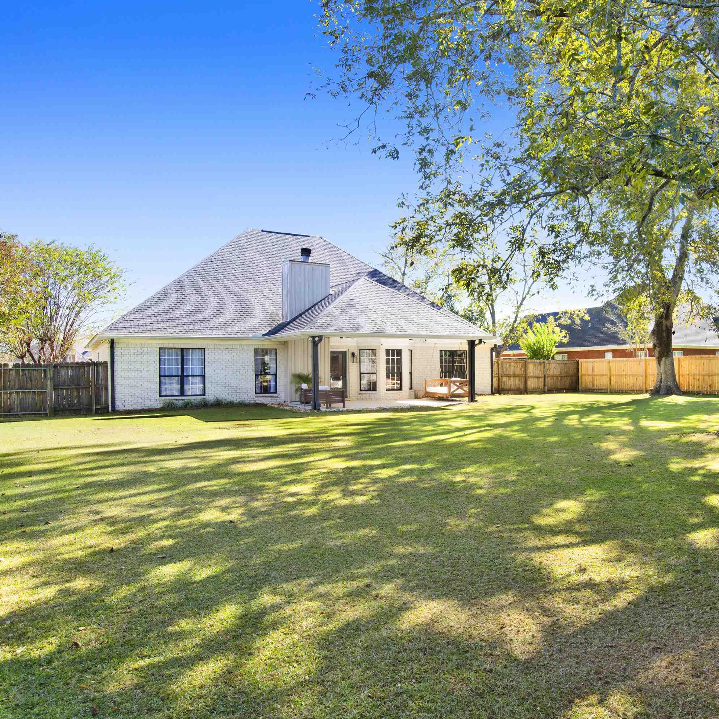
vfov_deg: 62.9
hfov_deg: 61.0
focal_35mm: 25
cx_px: 495
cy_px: 369
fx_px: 587
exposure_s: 1/40
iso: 200
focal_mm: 19
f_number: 11
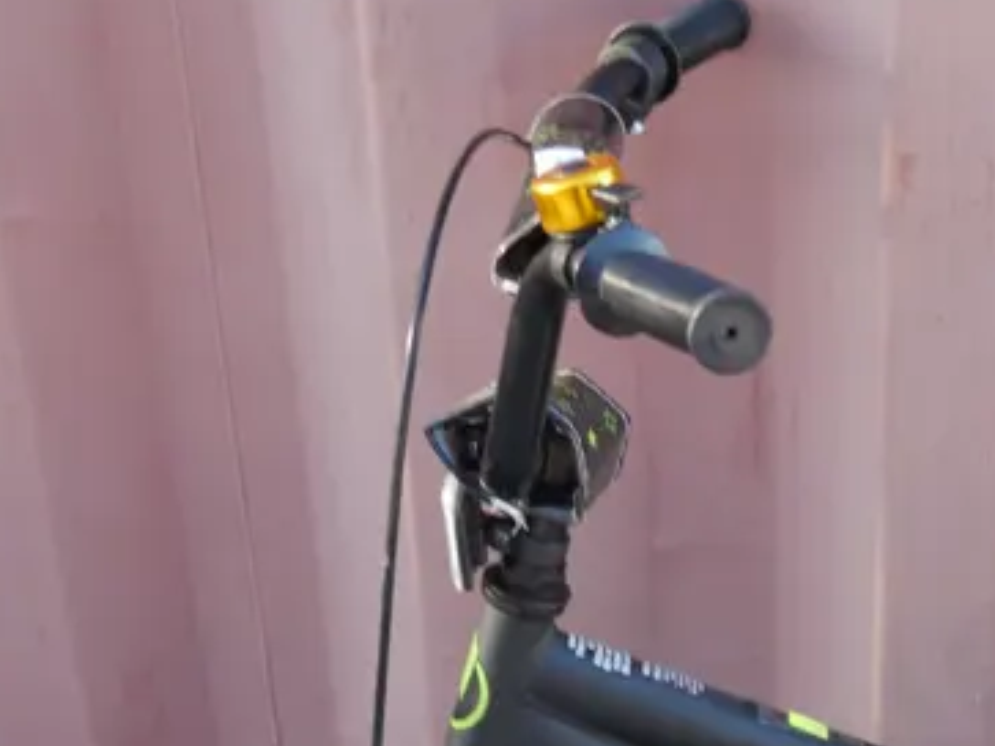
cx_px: 916
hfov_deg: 20.0
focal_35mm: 96
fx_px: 2759
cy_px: 728
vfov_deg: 15.1
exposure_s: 1/80
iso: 200
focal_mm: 17
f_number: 4
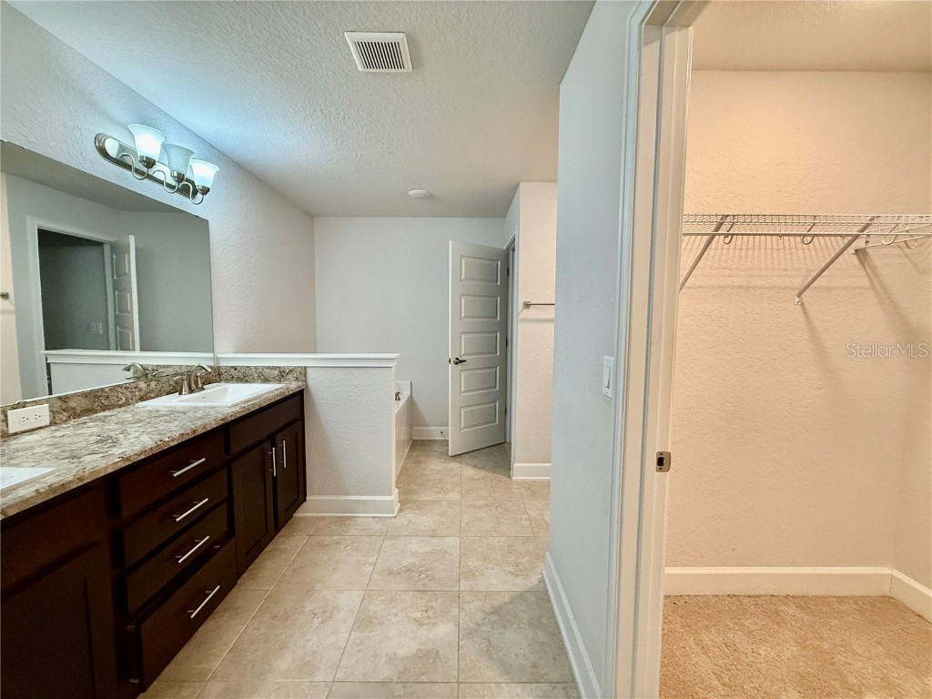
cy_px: 350
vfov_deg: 85.7
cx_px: 466
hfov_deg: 102.1
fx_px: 377
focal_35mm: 14
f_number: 2.2
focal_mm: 2.22
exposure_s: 1/120
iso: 320
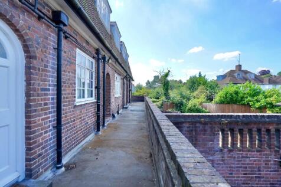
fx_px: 125
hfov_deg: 96.8
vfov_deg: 73.7
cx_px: 140
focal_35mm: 16
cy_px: 94
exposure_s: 1/250
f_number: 4.5
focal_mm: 16
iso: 100
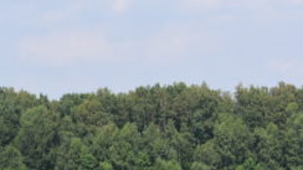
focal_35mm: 195
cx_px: -56
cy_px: 257
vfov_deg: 6.1
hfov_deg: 10.9
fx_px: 1566
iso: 200
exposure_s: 1/500
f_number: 8
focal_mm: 48
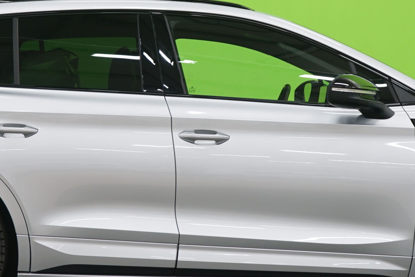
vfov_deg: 12.2
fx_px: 1291
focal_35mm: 112
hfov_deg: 18.3
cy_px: 80
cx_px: 209
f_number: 4.5
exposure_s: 1/10
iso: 400
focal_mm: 44
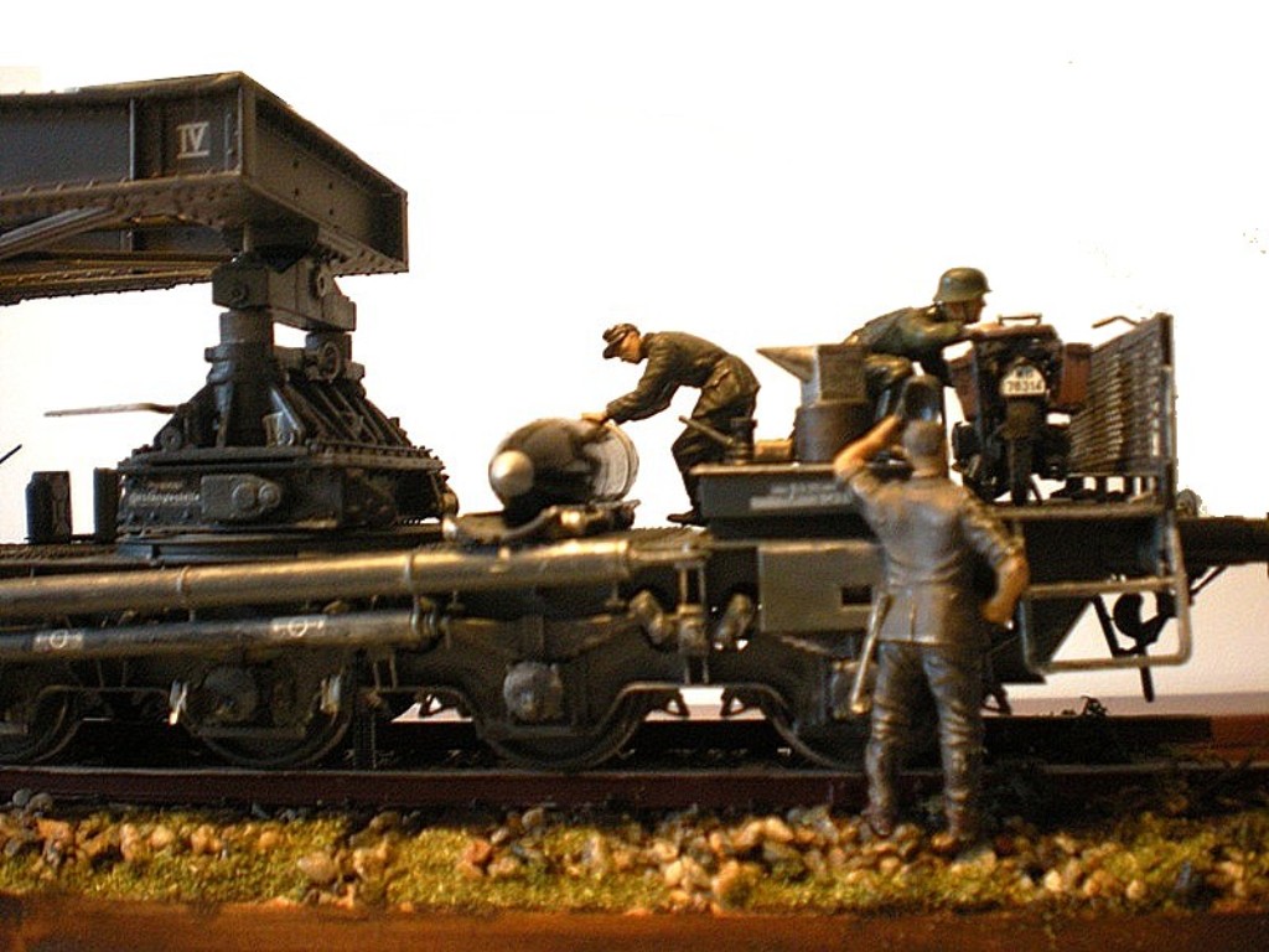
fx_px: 1393
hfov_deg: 49.0
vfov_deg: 37.7
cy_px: 476
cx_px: 634
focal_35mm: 38
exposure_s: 1/11.6
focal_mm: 6.3
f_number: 3.1
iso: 400
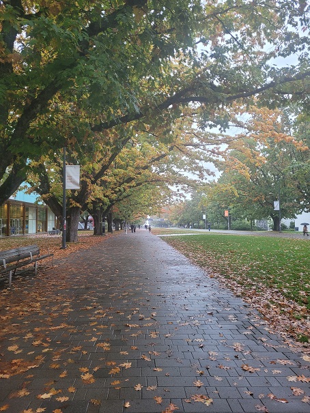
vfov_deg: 67.3
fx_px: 310
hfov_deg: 53.1
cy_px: 206
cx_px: 155
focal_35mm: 26
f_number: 1.8
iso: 250
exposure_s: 1/120
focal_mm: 5.4
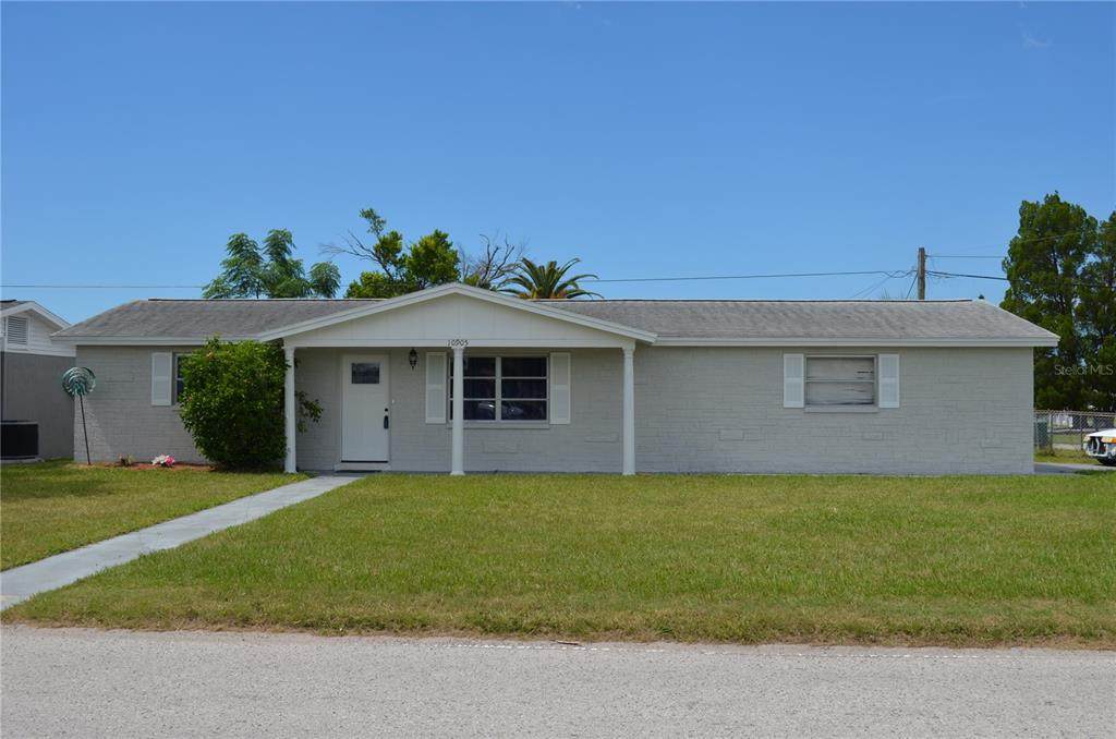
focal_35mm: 36
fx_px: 1114
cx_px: 558
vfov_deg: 36.7
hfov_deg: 53.2
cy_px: 370
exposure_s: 1/250
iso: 100
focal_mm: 24
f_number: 8
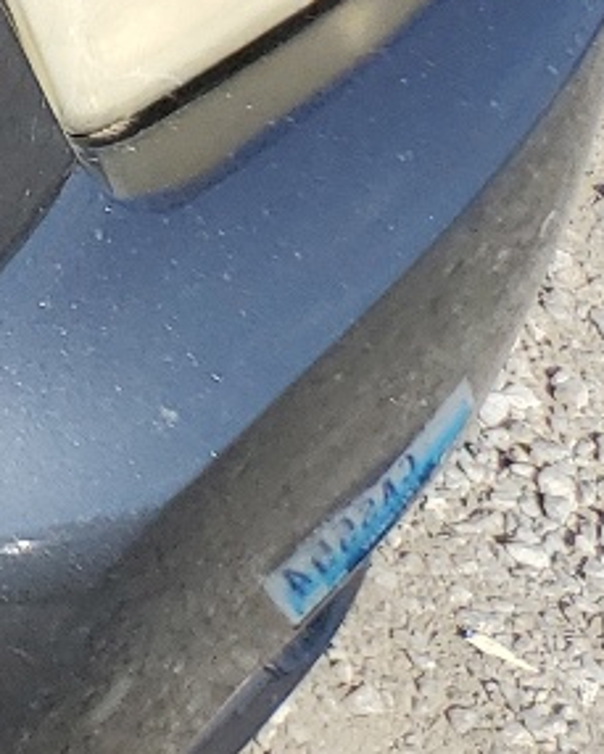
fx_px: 3171
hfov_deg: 8.3
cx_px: -1488
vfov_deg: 12.3
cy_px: -649
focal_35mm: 142
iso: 50
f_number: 1.5
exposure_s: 1/2000
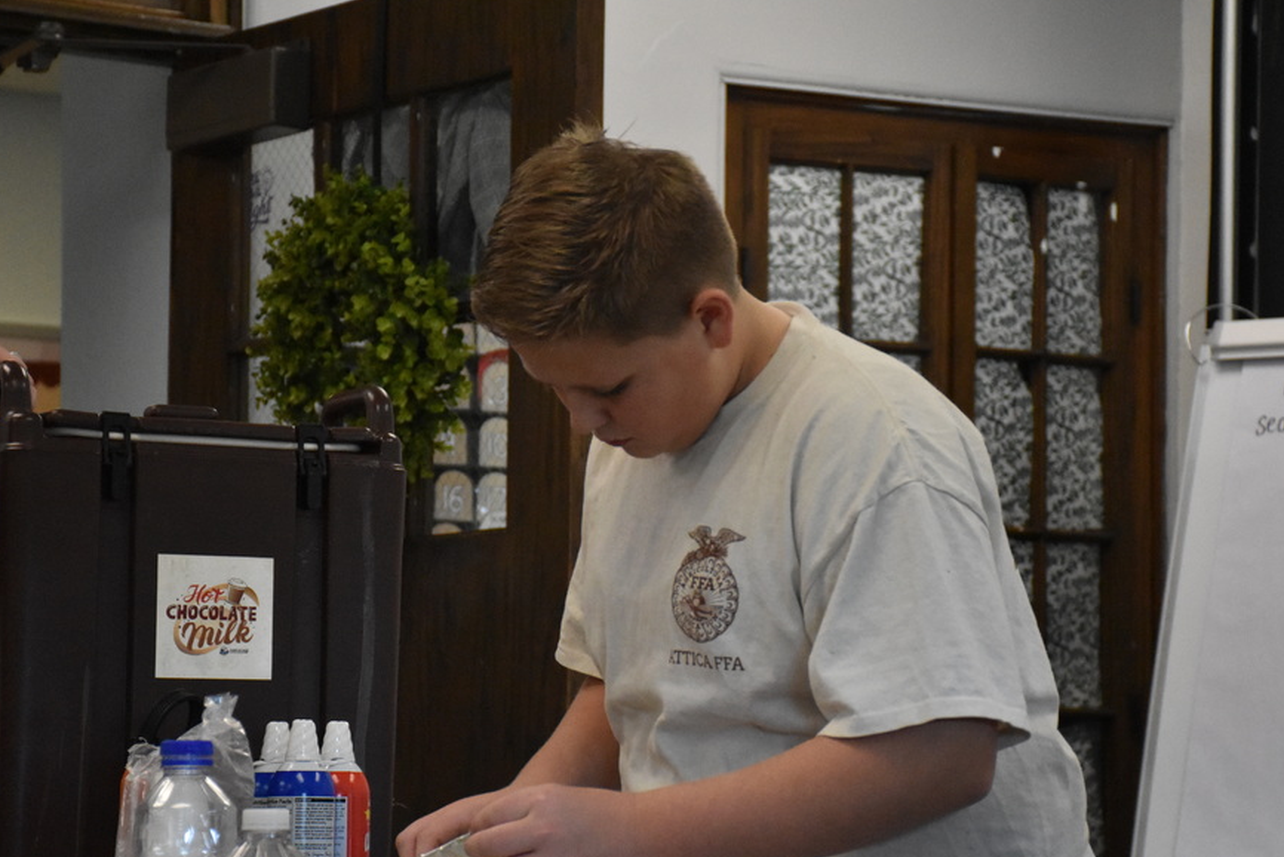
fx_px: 4174
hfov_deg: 17.5
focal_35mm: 117
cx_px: 600
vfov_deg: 11.7
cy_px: 484
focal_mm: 66
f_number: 5
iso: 5000
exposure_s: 1/400
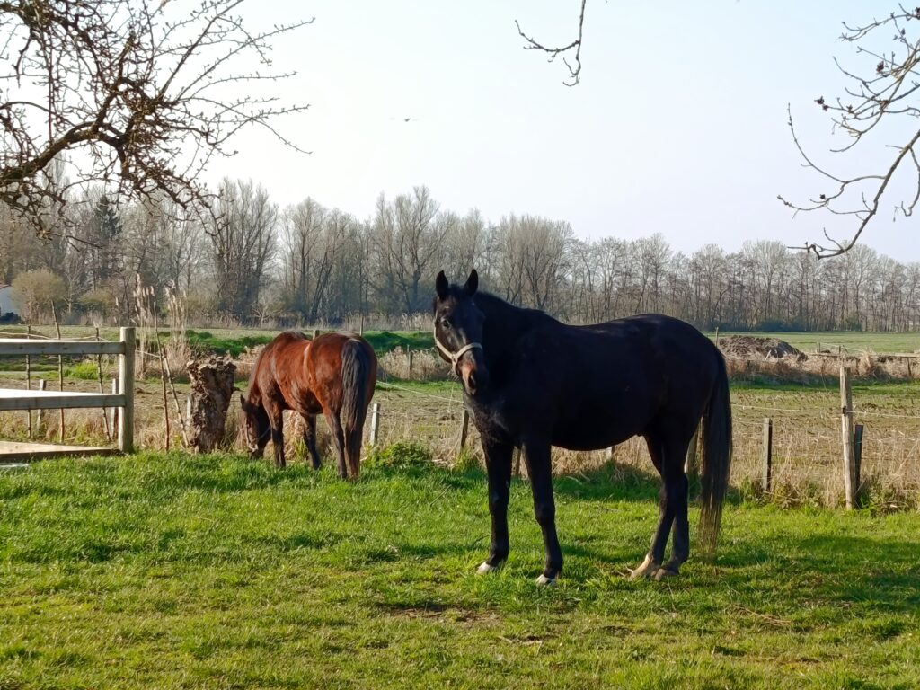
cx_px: 460
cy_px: 345
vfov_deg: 16.2
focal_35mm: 91
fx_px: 2419
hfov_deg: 21.5
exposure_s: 1/241
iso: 50
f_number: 1.7
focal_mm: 5.24
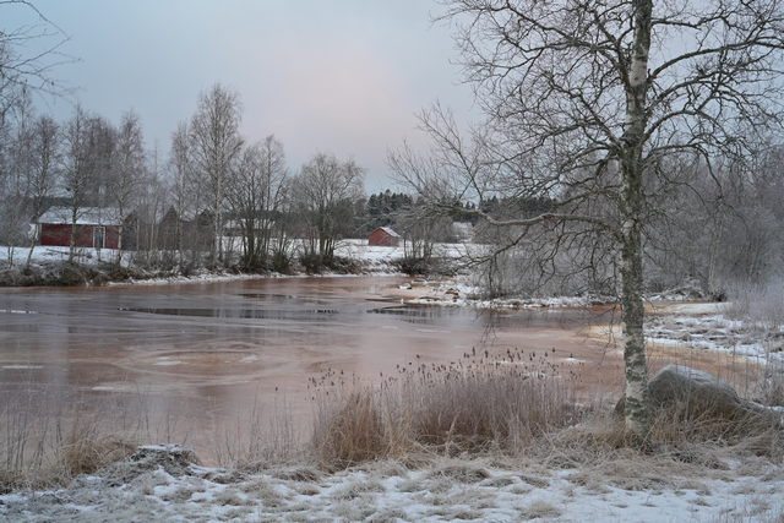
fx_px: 1089
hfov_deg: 39.6
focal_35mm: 50
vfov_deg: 27.0
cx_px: 392
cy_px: 262
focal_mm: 50
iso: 100
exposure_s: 1/5
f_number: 11
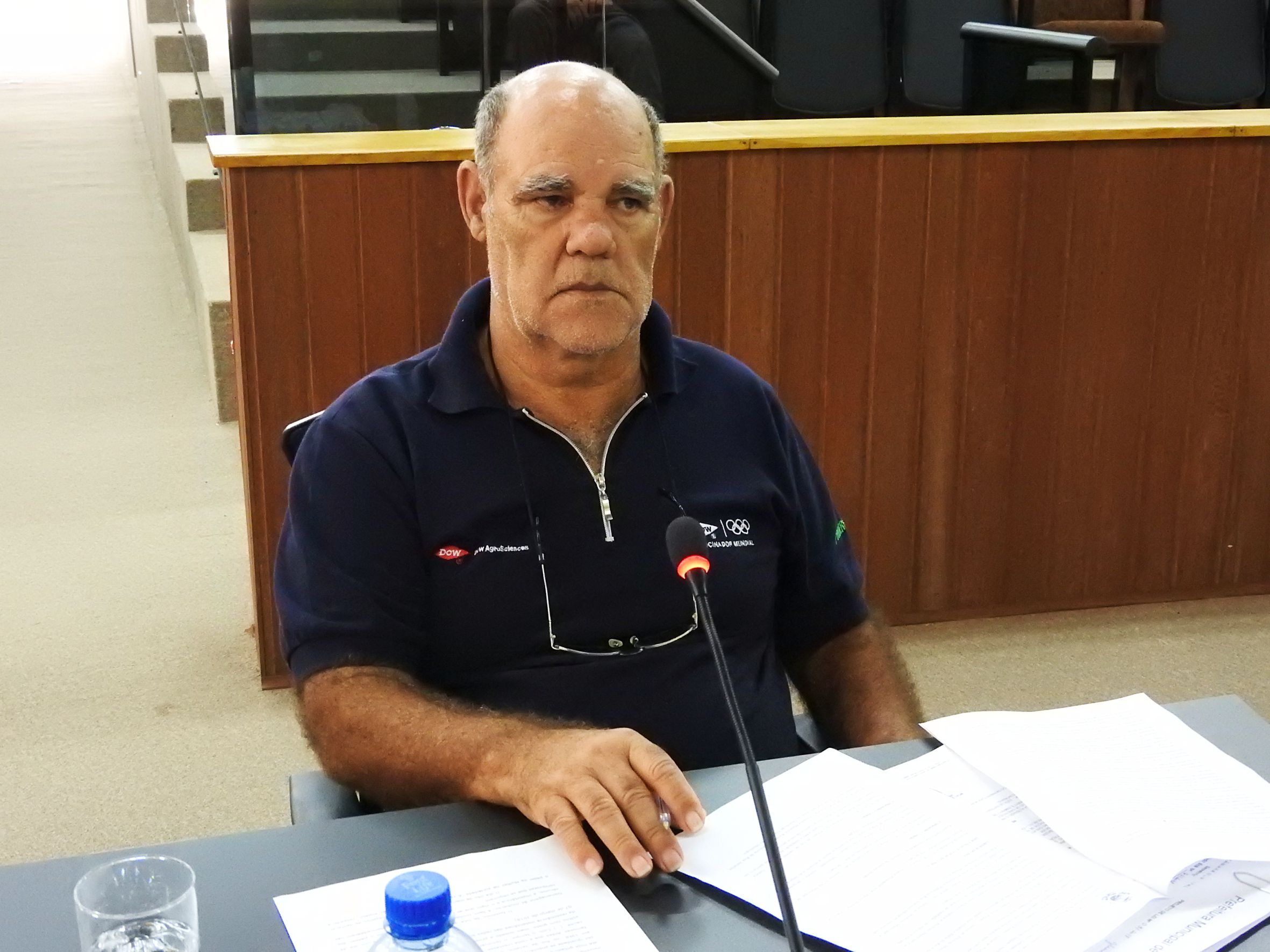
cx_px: 635
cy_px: 476
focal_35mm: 50
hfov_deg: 38.2
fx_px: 1835
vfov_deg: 29.1
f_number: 4
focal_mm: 9
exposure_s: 1/30
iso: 1600
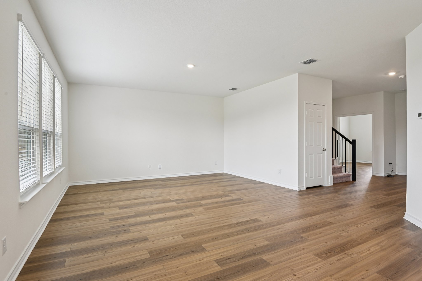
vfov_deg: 64.5
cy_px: 140
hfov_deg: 86.9
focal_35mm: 19
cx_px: 211
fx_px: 223
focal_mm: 19
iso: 400
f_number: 8
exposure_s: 1/30
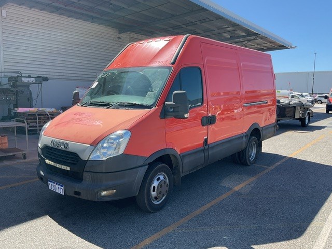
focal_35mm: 29
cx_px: 166
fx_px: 278
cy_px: 124
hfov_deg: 61.7
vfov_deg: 48.2
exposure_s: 1/929
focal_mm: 3
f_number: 1.8
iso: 16
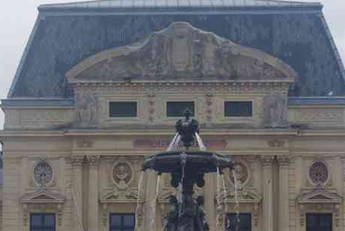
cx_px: 110
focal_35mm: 148
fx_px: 1420
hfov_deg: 13.8
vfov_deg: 9.2
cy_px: 201
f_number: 11
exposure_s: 1/100
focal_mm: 45
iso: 200
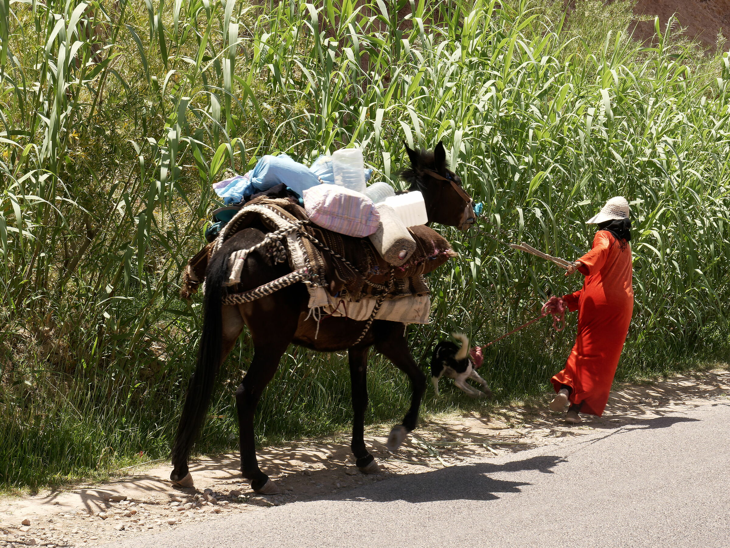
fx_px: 1835
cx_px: 365
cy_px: 274
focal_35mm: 87
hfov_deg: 22.5
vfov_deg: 17.0
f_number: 13
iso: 400
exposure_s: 1/100
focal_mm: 42
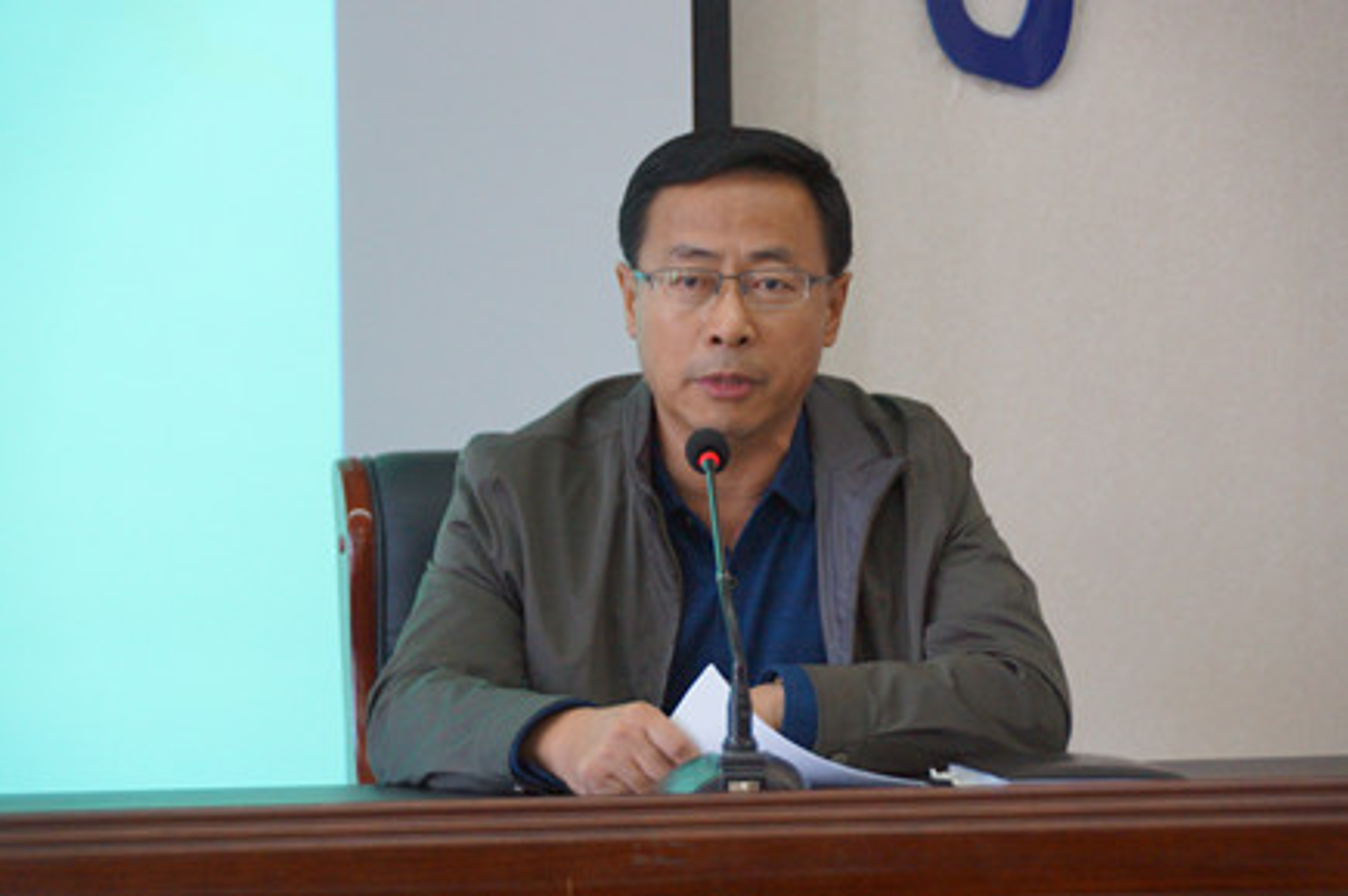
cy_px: 448
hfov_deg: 13.7
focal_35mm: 150
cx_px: 674
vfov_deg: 9.1
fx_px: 5610
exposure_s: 1/50
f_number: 5.6
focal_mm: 100
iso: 1600
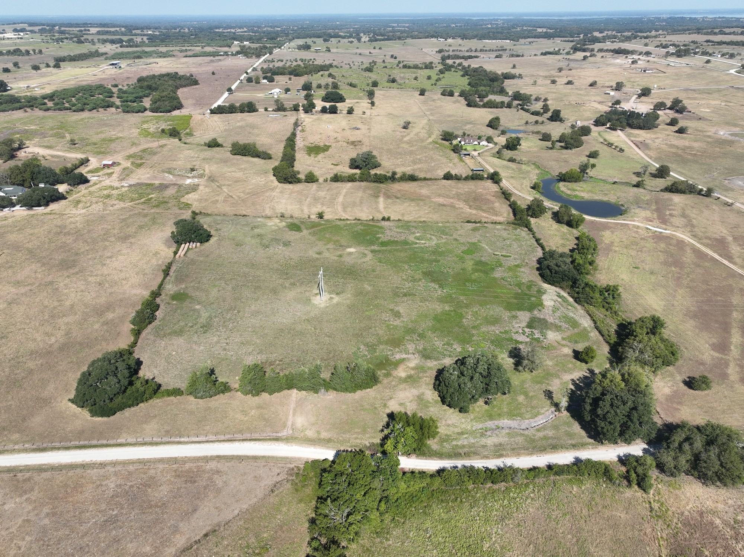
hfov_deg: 71.6
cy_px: 278
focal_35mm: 24
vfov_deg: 56.8
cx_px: 372
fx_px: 516
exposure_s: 1/1250
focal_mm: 12.29
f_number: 2.8
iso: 100
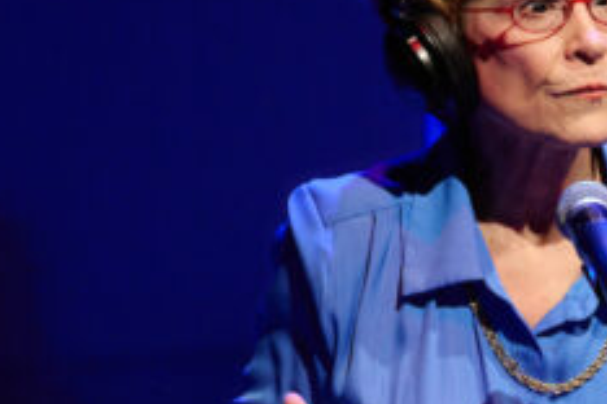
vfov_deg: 1.3
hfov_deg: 2.0
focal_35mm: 1025
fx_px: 17281
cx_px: 638
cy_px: 272
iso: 1600
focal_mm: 400
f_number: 4.5
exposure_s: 1/250
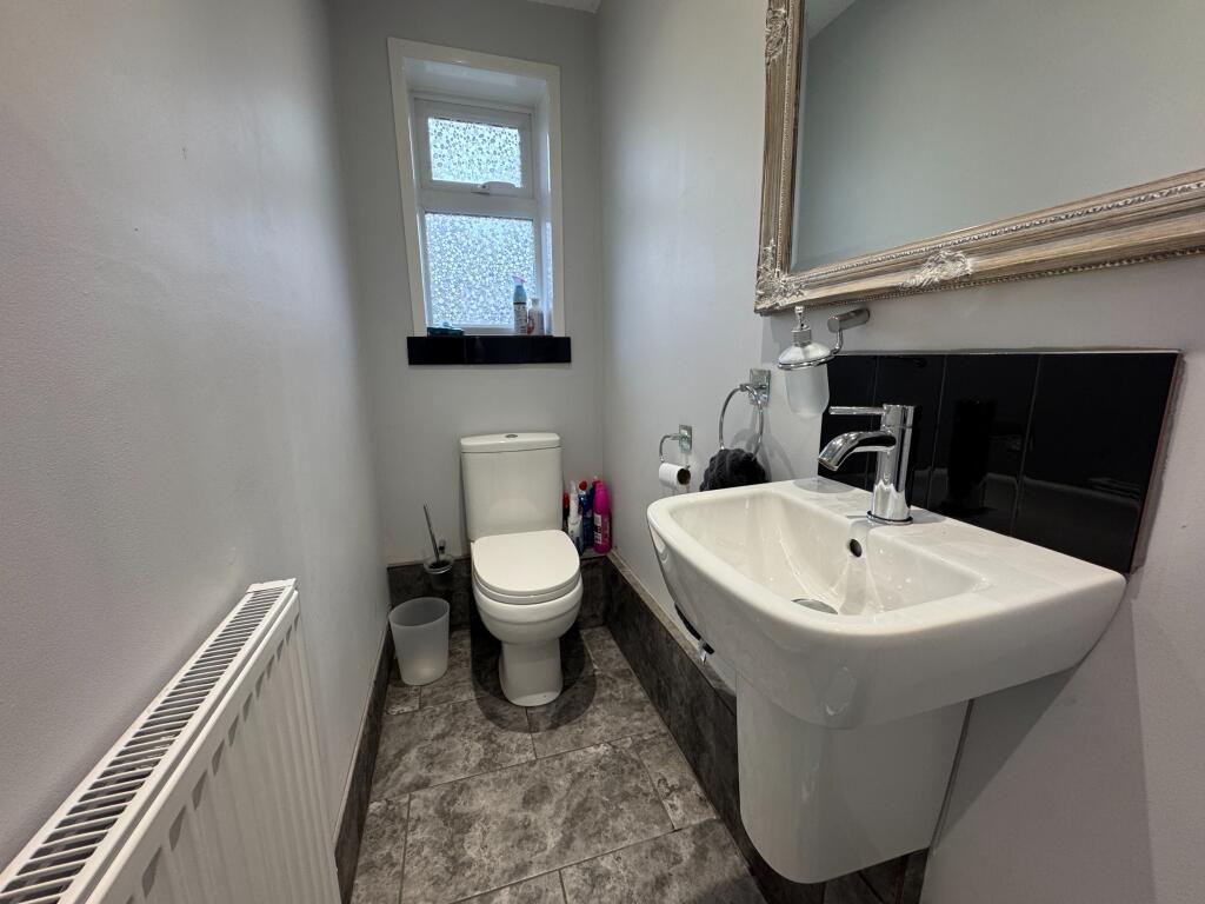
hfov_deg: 102.1
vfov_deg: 85.7
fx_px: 487
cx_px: 602
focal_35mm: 14
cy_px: 452
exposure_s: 1/100
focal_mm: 2.22
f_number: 2.2
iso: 160
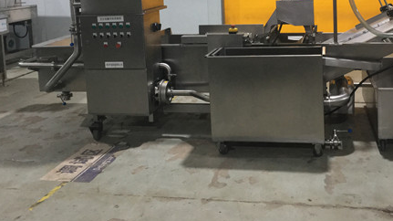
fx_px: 458
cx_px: 233
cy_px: 22
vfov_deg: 26.2
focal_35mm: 44
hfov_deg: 46.2
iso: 200
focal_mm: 4.15
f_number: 2.2
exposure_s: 1/20
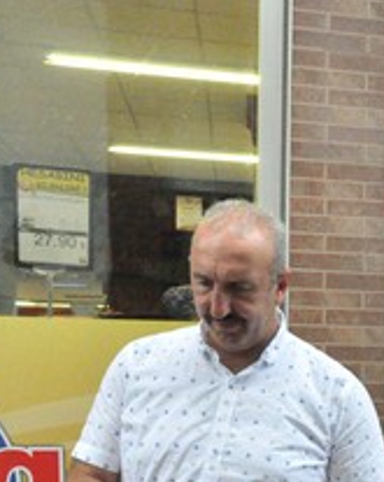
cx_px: 747
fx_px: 1167
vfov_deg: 22.2
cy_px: 511
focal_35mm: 82
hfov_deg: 15.3
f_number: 9
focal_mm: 18
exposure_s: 1/320
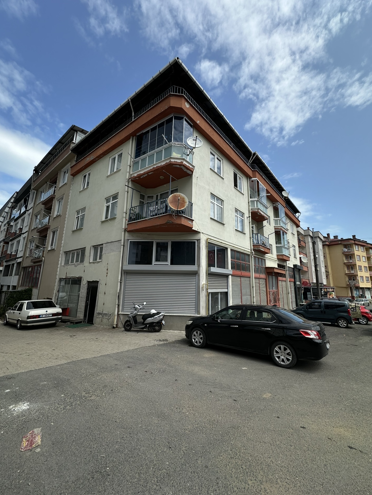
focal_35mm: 15
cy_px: 235
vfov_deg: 98.1
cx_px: 193
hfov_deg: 81.7
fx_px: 215
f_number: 2.2
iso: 50
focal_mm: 2.22
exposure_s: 1/2257
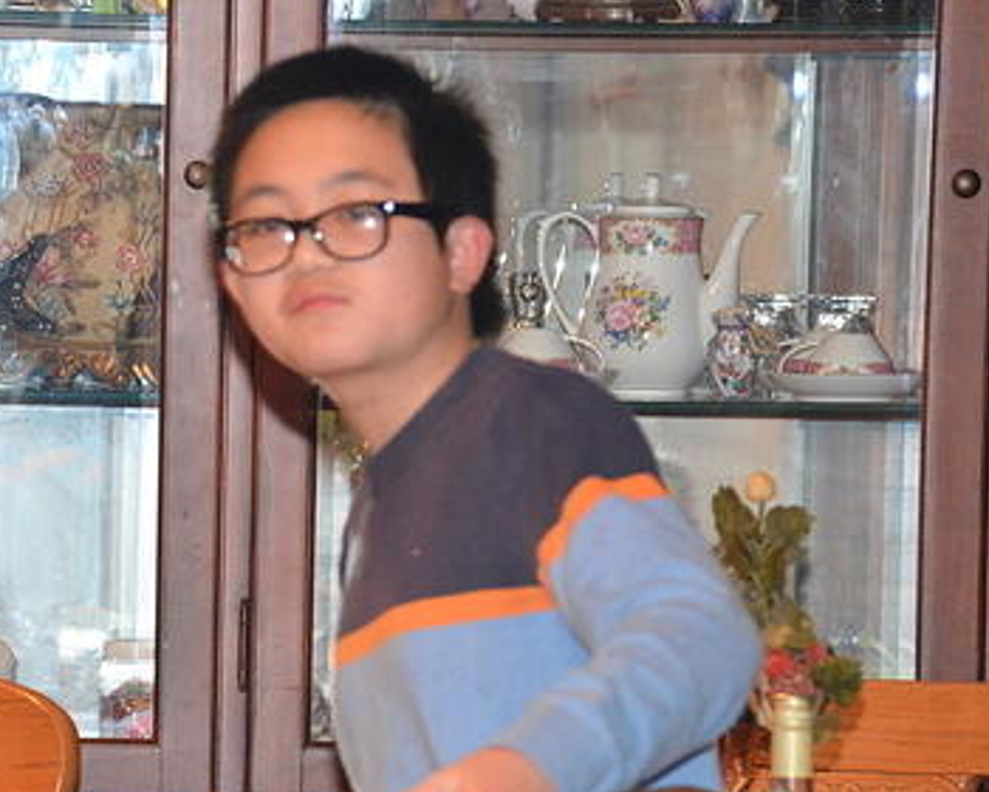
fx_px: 10914
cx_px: 206
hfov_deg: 5.2
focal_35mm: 373
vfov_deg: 4.2
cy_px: 523
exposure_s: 1/60
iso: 3200
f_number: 5.6
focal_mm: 145
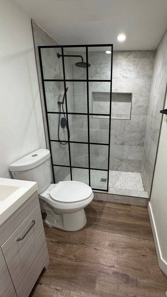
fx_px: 126
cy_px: 142
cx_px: 110
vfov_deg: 99.3
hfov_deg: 65.5
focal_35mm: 16
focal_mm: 2.22
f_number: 2.2
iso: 200
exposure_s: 1/120
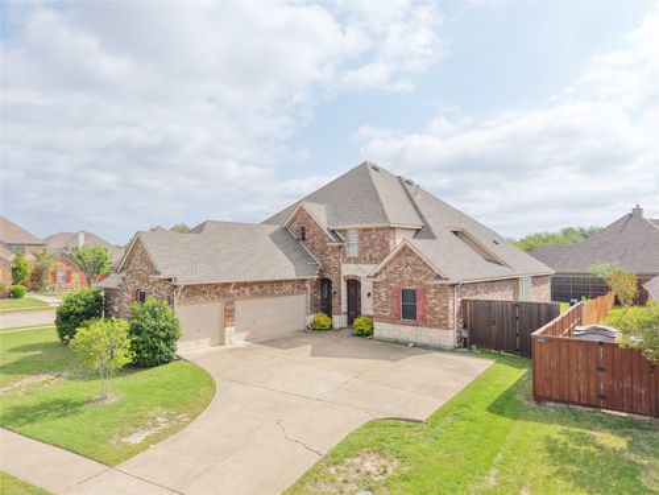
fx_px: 457
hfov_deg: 71.6
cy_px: 248
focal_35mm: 24
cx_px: 330
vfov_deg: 56.8
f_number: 1.8
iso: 420
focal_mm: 8.67
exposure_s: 1/3000
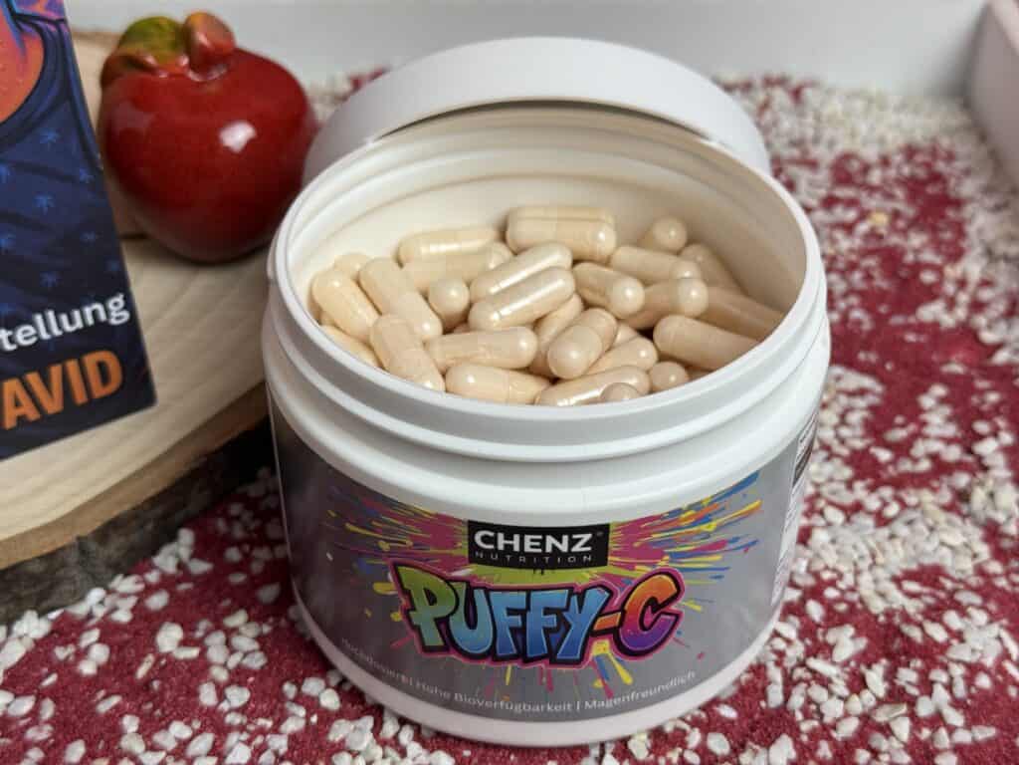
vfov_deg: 30.3
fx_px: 1413
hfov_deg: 39.7
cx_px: 510
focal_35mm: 48
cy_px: 382
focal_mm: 6.76
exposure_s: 1/100
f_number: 1.78
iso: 50
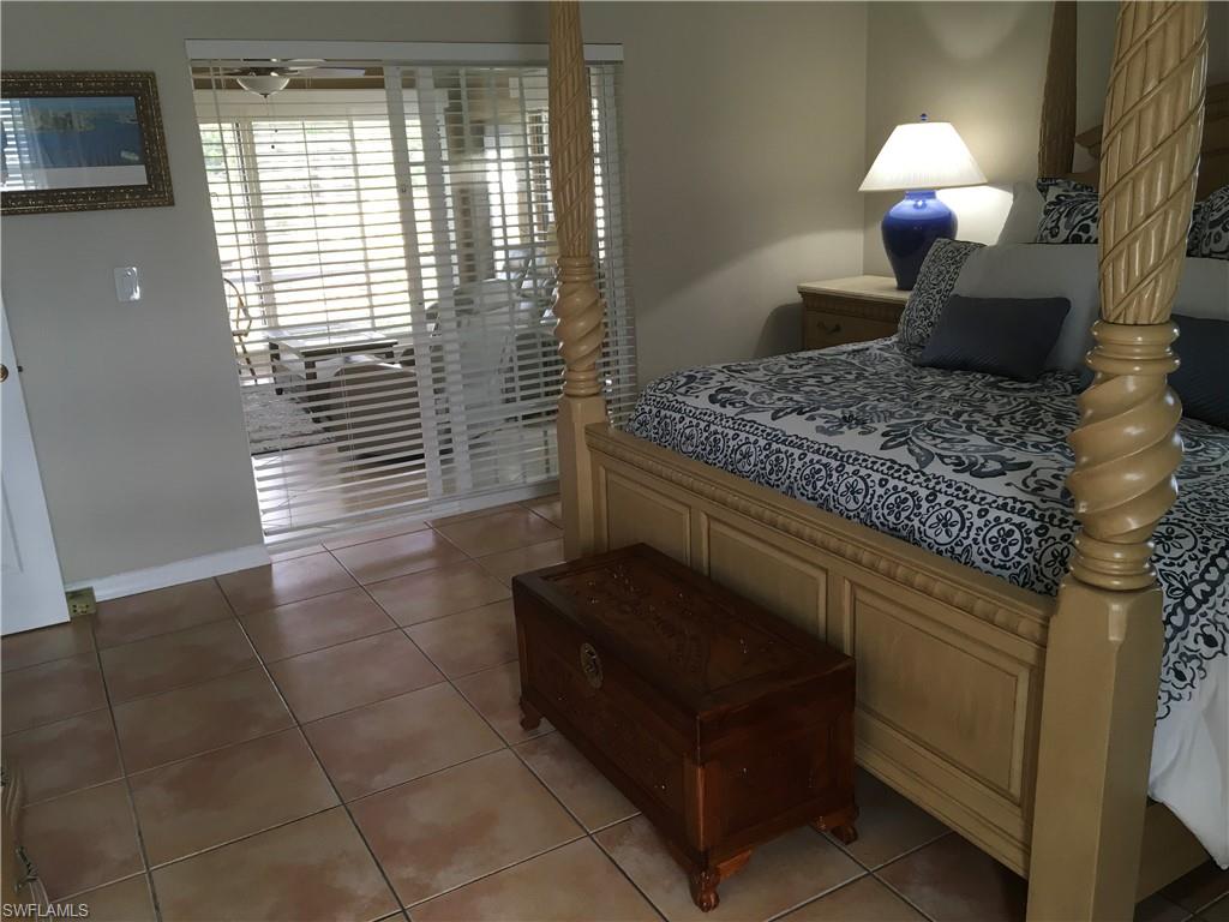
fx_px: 1030
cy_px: 461
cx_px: 614
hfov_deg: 61.7
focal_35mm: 29
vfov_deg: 48.2
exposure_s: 1/30
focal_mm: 4.15
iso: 50
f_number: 2.2
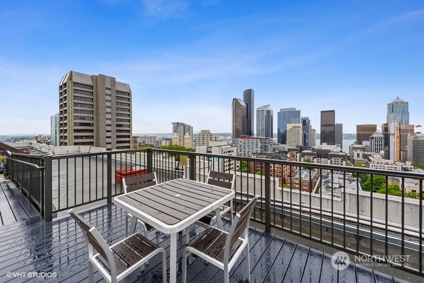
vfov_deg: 81.3
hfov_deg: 104.2
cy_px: 142
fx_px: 165
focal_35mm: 14
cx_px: 212
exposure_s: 1/40
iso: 200
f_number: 8
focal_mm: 14
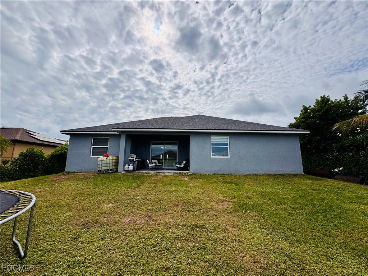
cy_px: 138
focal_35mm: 14
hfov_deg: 102.1
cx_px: 184
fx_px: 149
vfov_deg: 85.7
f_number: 2.2
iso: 32
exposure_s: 1/4630
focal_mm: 2.22
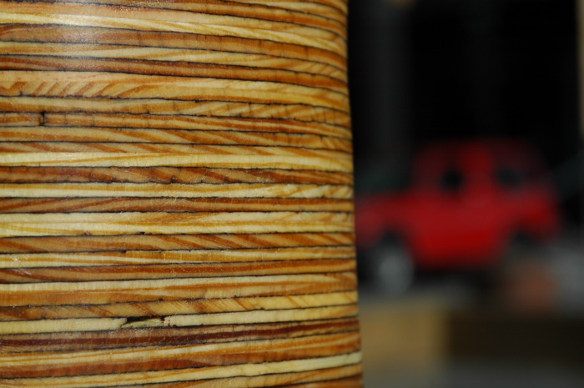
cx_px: 292
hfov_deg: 16.1
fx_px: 2066
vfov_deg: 10.7
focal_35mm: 128
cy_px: 194
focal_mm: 85
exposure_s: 1/1600
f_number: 6.3
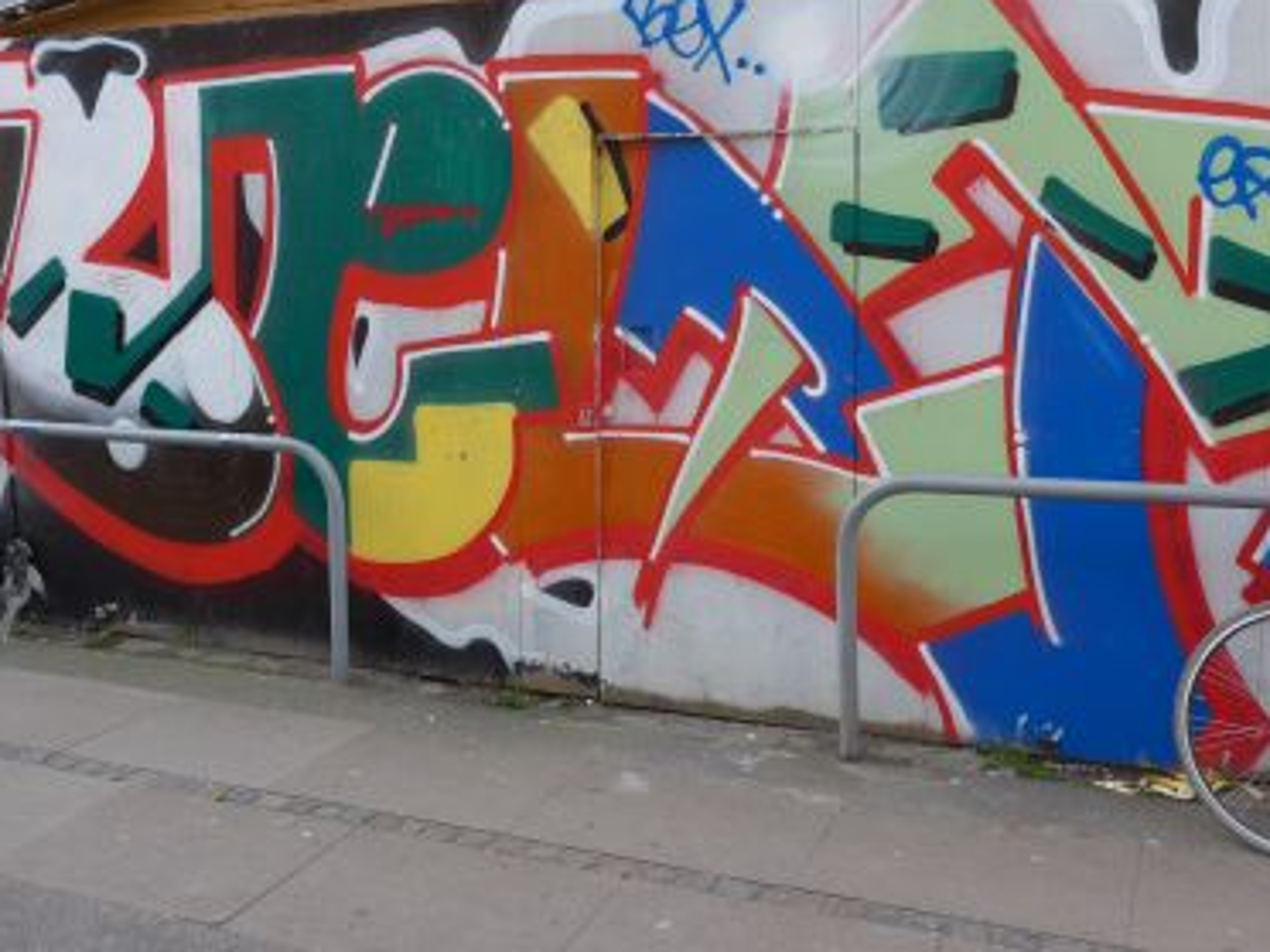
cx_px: 574
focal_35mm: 39
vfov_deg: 36.5
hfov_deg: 47.8
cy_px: 336
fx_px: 1431
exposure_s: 1/250
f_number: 2.8
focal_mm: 6
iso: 80
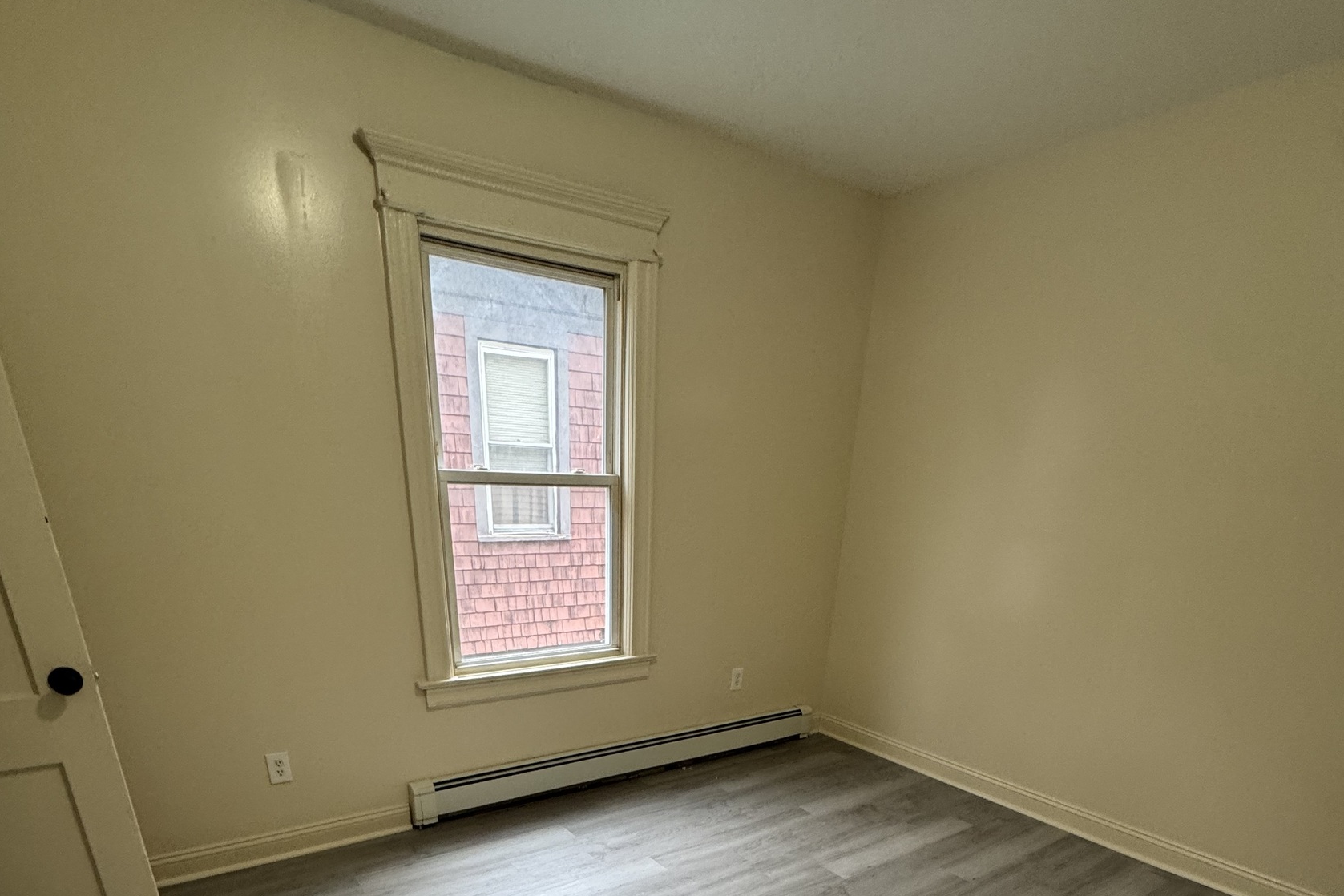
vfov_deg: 54.2
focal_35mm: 20
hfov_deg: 84.0
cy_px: 802
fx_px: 747
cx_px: 662
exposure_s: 1/60
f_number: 2.2
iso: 250
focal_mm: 2.22
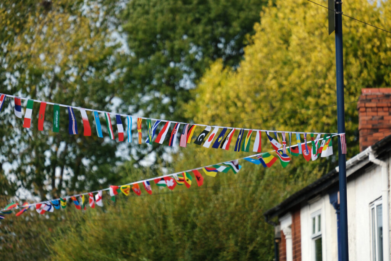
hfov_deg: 6.9
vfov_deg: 4.6
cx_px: 196
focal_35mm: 300
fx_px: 3259
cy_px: 130
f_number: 4.8
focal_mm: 200
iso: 160
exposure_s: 1/680
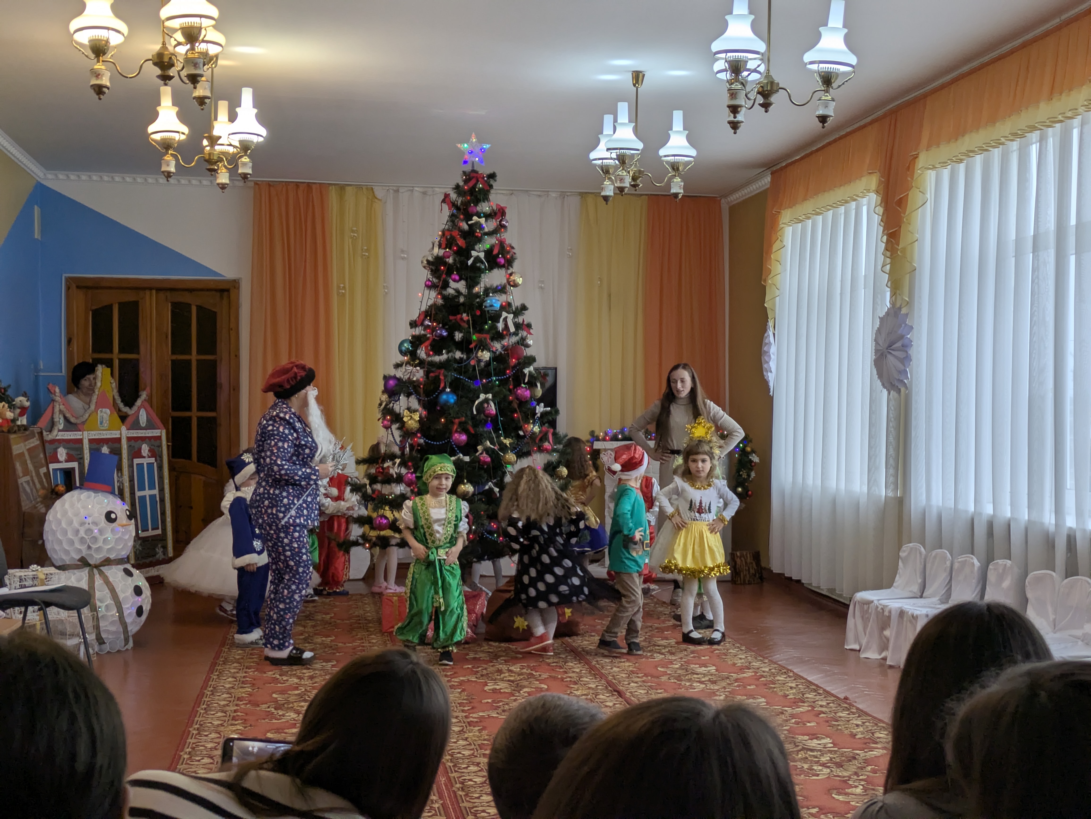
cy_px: 410
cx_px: 546
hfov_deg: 37.5
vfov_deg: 28.6
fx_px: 1608
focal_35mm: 51
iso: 65
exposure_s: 1/100
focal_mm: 5.43
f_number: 1.89
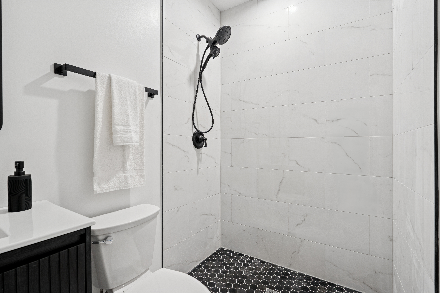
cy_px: 146
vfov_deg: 73.7
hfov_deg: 96.7
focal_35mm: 16
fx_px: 196
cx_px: 220
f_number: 8
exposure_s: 1/8
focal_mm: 16
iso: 200
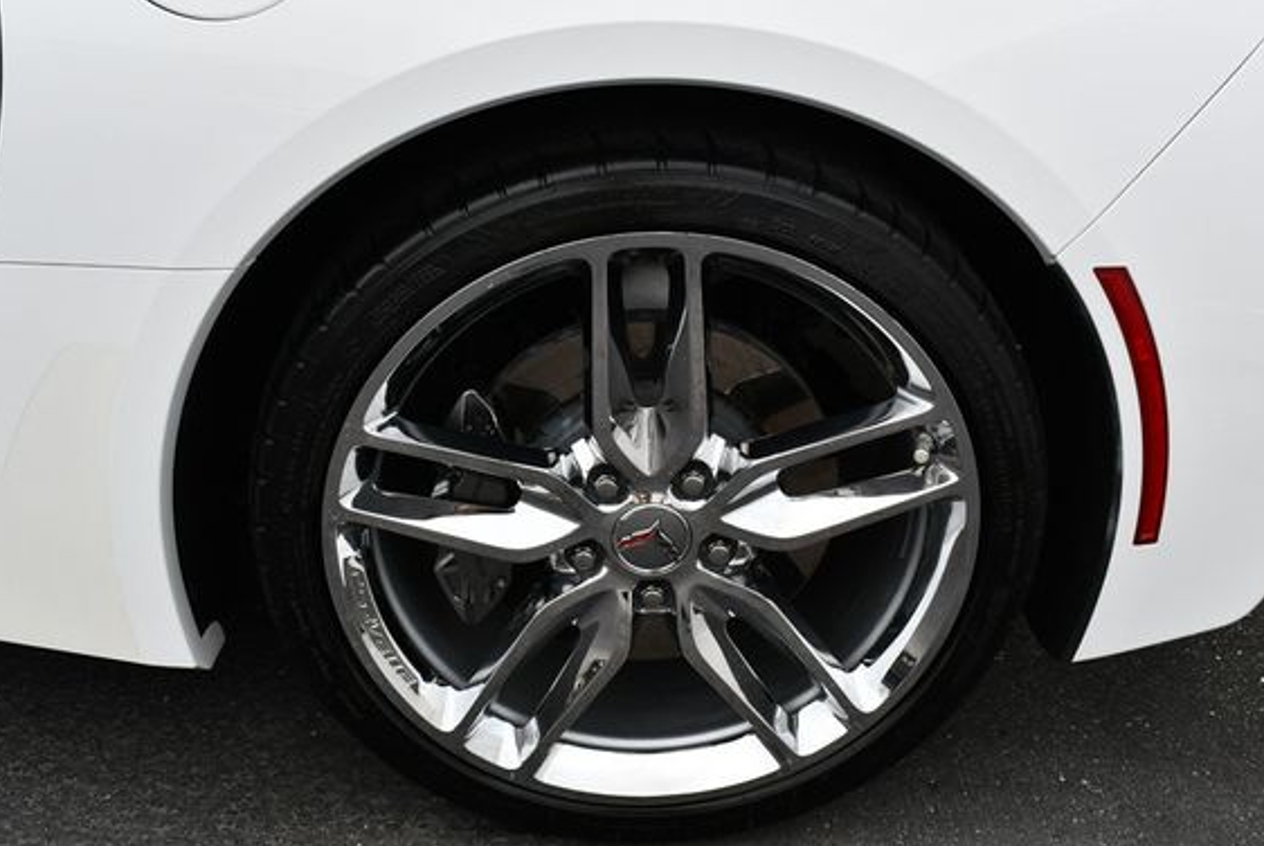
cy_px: 446
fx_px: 1441
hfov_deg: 47.3
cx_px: 598
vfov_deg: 32.7
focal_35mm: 41
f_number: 7.1
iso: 200
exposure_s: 1/250
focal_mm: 18
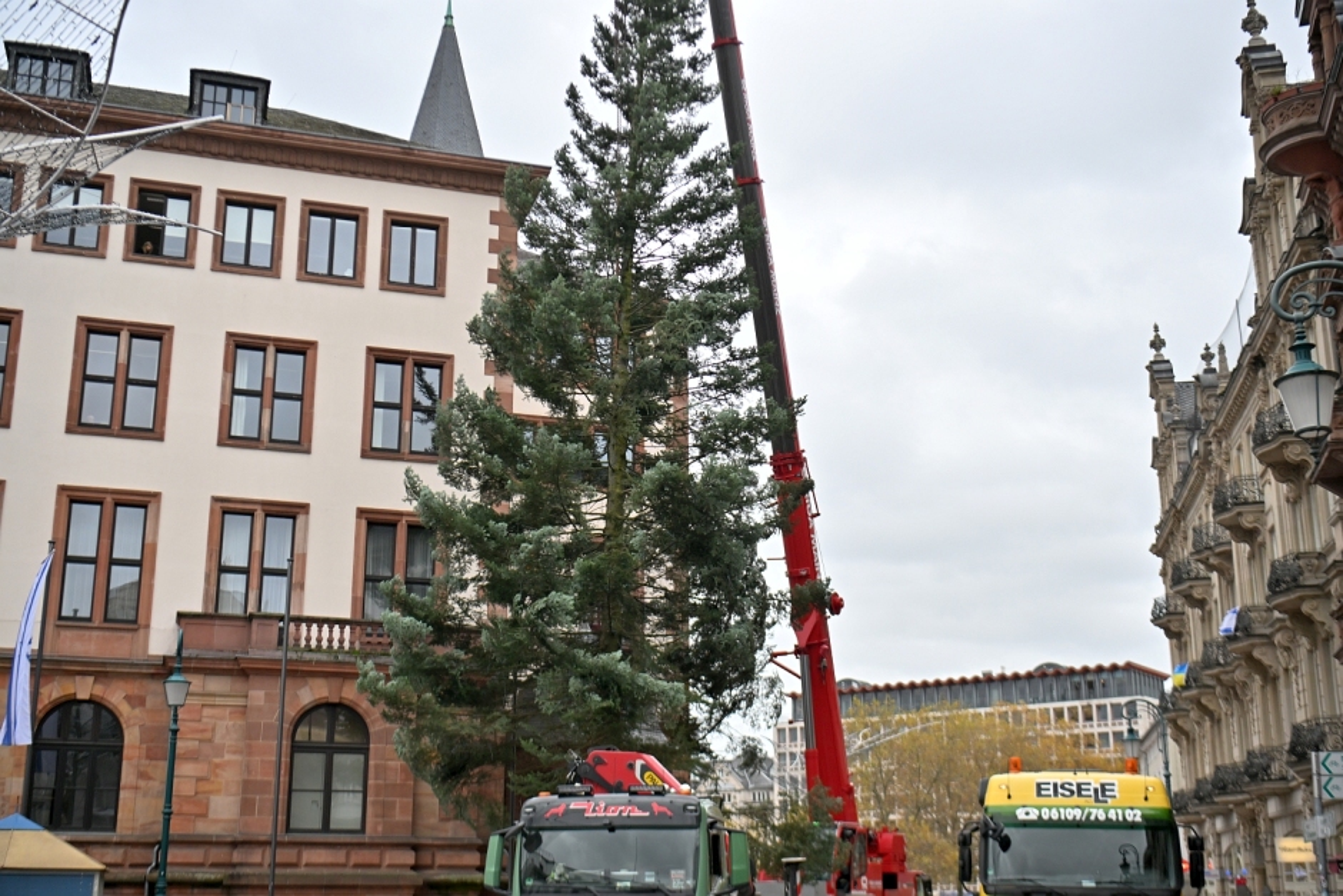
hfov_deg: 46.4
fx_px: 1567
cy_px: 448
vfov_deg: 31.9
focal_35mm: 42
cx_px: 672
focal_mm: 42
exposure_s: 1/500
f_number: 4.5
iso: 200
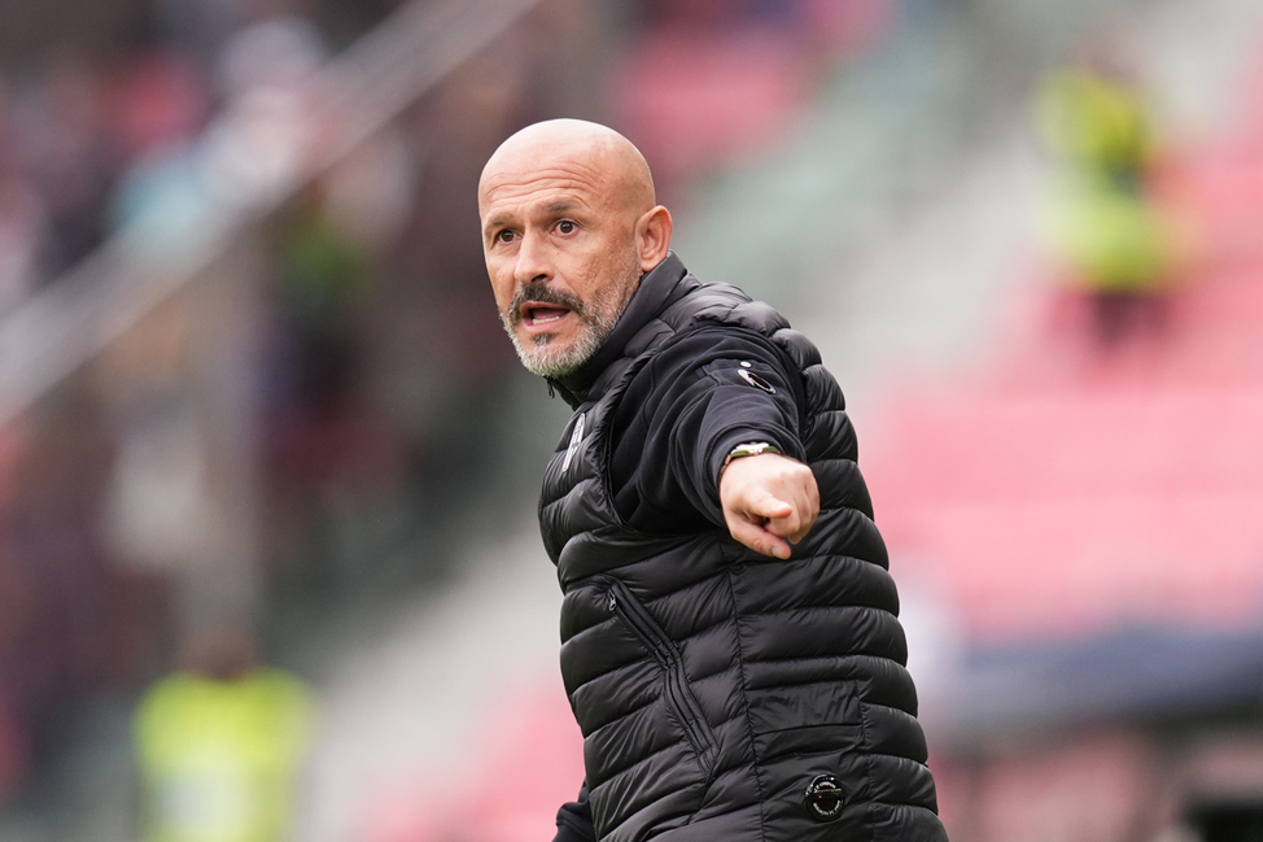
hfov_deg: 3.6
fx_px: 20168
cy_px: 596
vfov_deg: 2.4
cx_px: 696
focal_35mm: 575
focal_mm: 400
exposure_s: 1/2500
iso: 800
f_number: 3.2
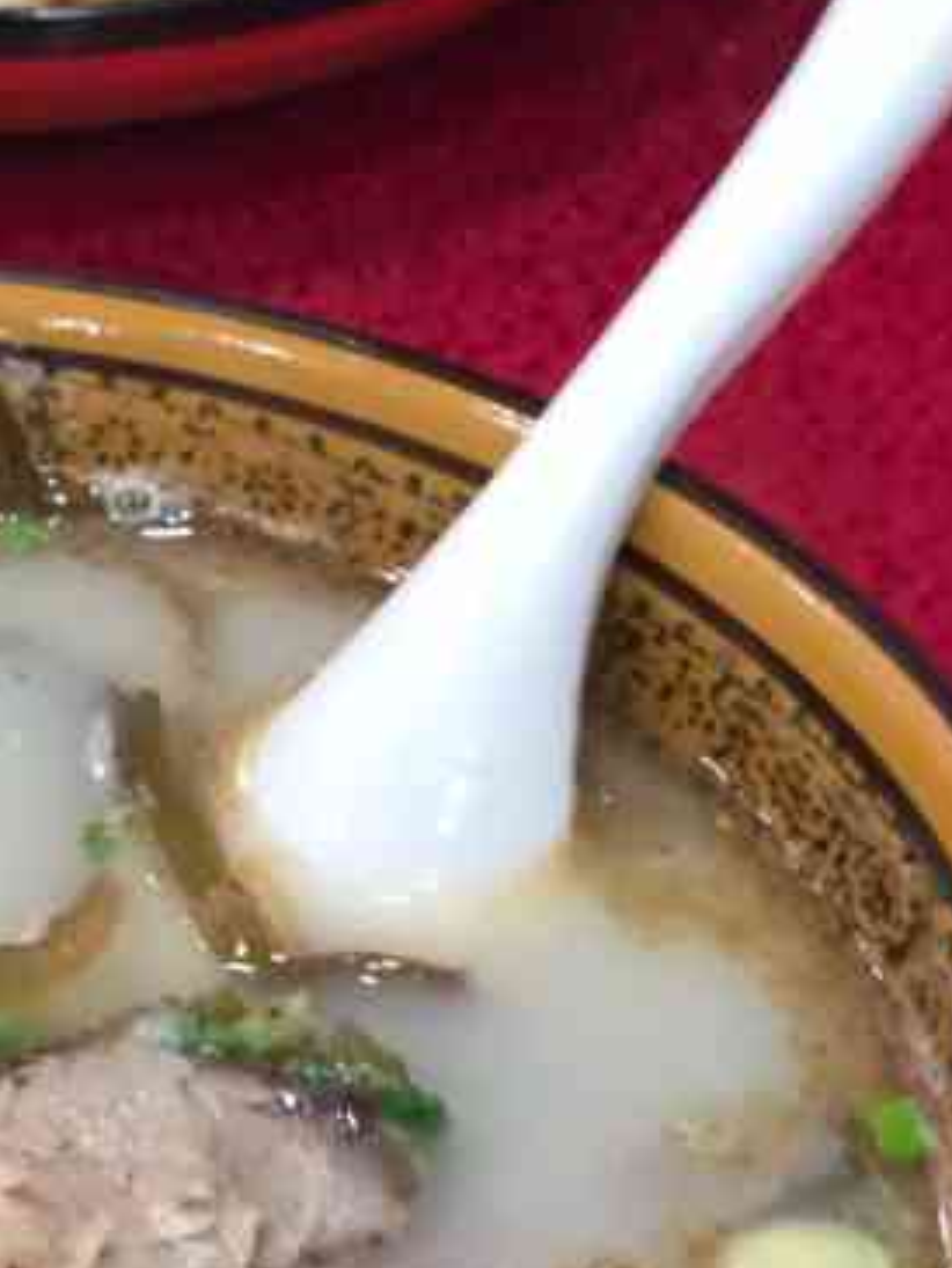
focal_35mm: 133
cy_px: 1016
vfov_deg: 14.7
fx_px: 4874
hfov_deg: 10.9
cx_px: -236
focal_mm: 6
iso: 80
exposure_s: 1/50
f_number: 2.4
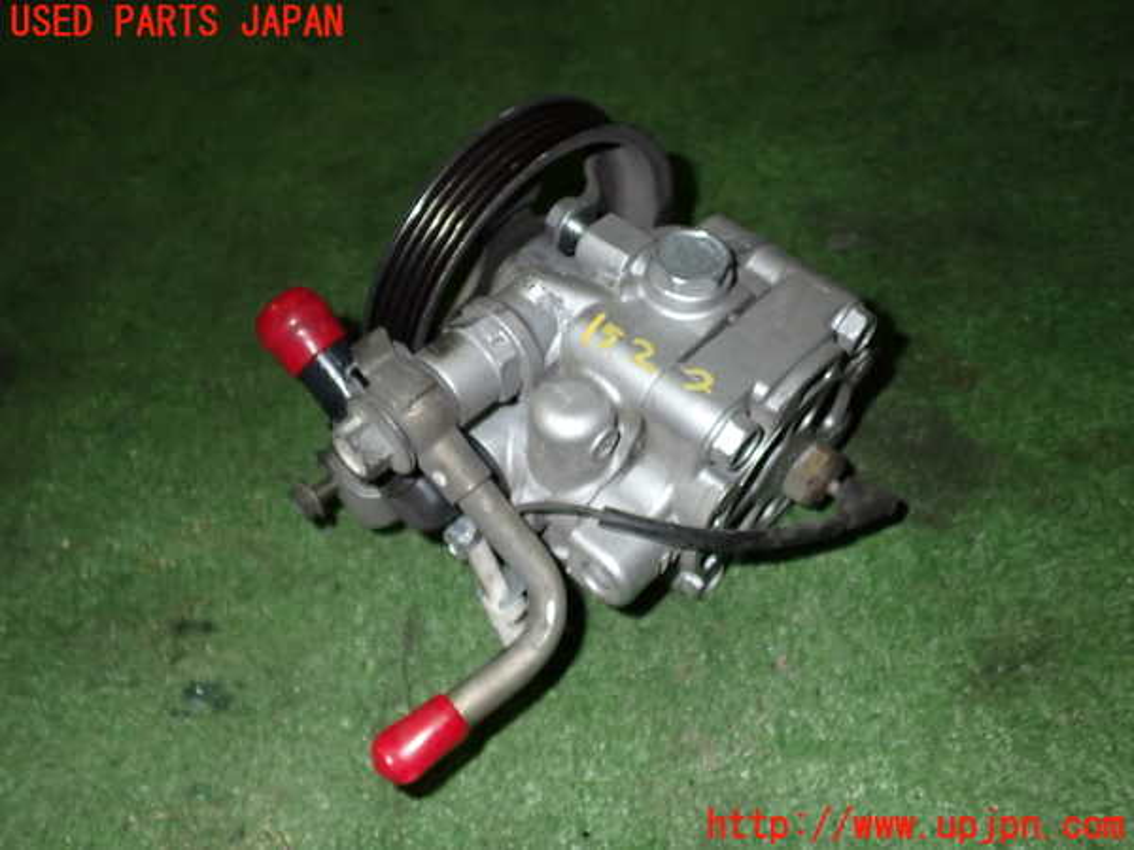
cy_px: 425
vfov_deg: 44.2
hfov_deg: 56.8
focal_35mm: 32
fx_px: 1048
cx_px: 567
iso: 200
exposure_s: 1/30
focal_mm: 5.79
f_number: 7.1
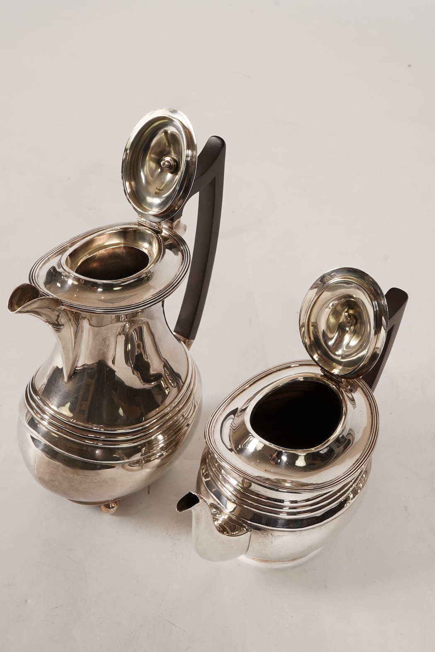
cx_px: 218
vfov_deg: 43.6
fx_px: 815
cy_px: 326
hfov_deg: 29.9
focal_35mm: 45
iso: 400
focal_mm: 30
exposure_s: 1/125
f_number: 22
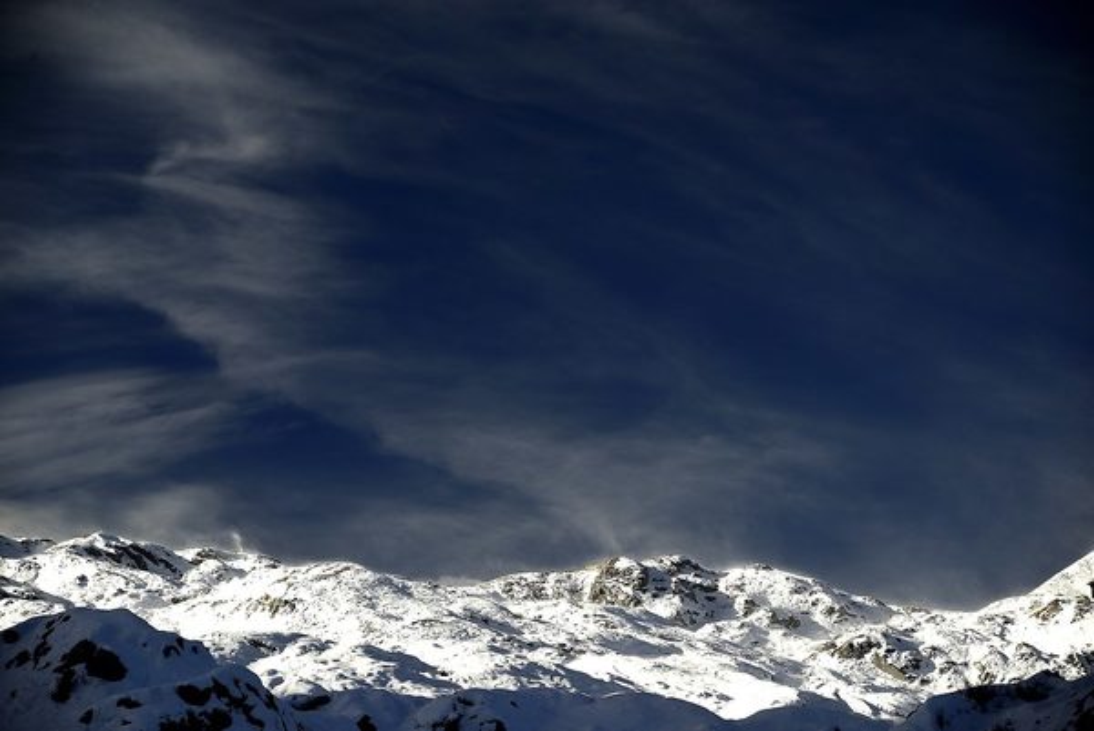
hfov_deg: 13.7
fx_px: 4561
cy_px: 366
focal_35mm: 150
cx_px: 547
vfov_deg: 9.2
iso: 250
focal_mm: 150
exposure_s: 1/640
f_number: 7.1
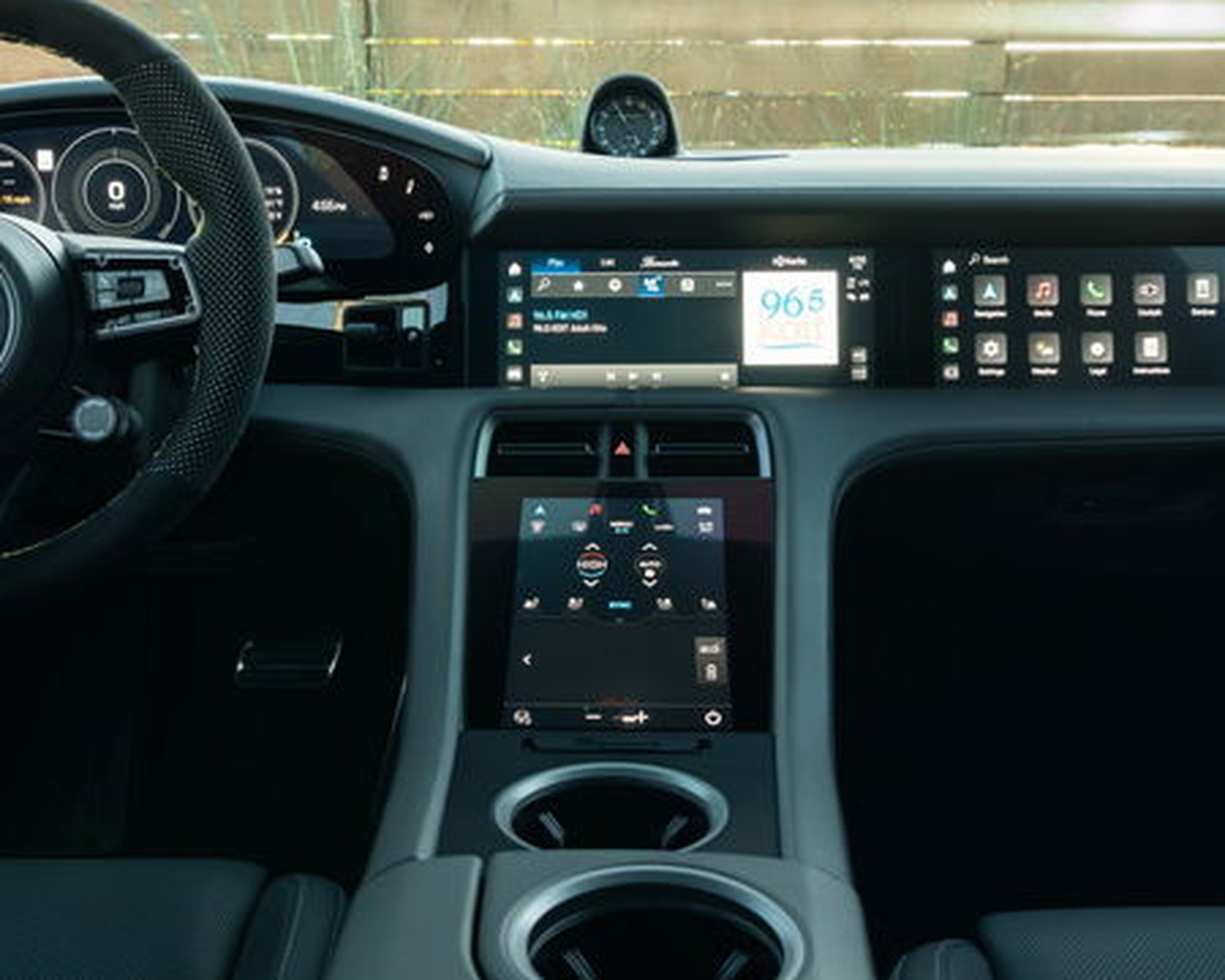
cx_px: 604
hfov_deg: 44.7
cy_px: 411
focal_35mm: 41
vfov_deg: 36.3
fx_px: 1491
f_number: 8
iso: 640
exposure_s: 1/13
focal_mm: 25.7
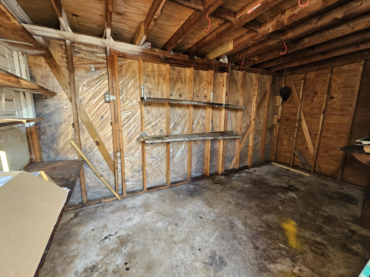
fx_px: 139
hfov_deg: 106.2
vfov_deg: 89.9
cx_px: 185
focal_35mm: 13
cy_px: 138
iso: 250
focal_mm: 2.2
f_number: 2.2
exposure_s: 1/60
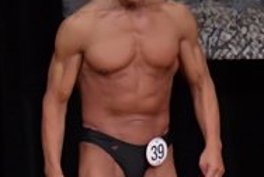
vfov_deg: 1.3
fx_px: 7705
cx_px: -270
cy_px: 146
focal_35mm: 1049
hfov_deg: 2.0
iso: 5000
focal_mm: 170
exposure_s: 1/400
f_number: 5.6
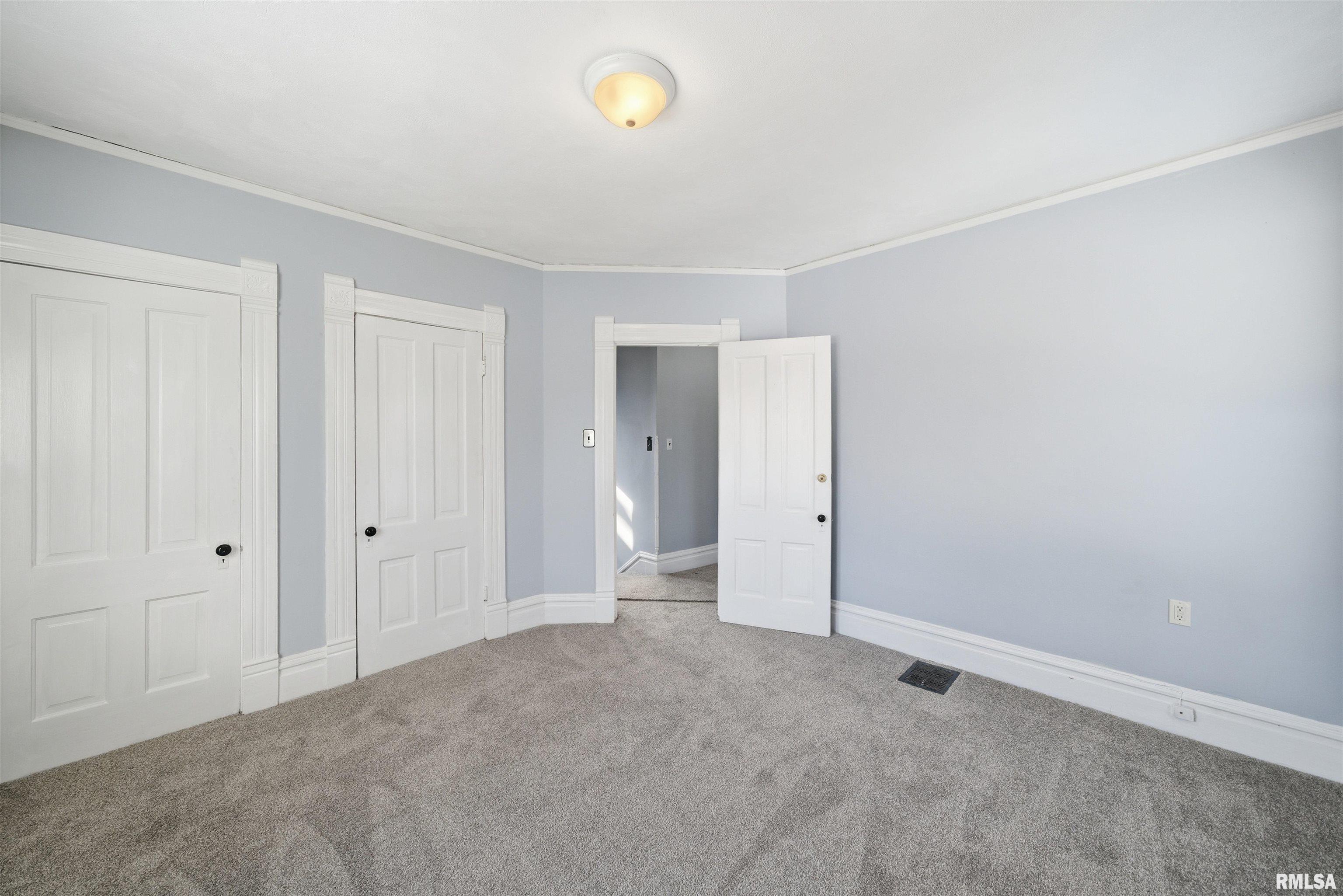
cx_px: 672
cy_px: 448
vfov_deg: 90.0
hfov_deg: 112.6
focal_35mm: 12
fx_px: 448
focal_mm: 12
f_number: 5.6
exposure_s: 1/160
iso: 100
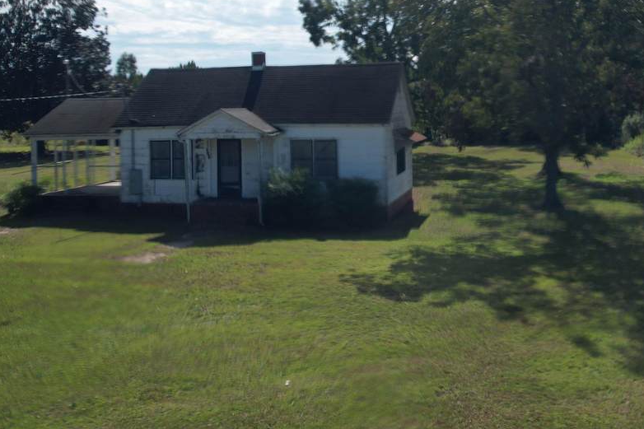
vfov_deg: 36.0
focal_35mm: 36
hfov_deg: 52.1
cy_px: 109
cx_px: 432
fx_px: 644
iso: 110
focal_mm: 8.38
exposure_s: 1/1600
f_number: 2.8
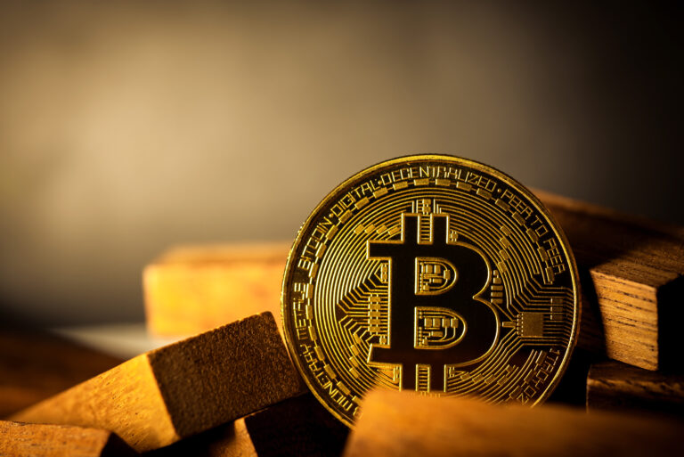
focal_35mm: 60
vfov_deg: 22.7
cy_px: 228
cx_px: 342
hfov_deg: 33.4
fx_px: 1141
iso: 400
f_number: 8
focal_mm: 60
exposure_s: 1/100
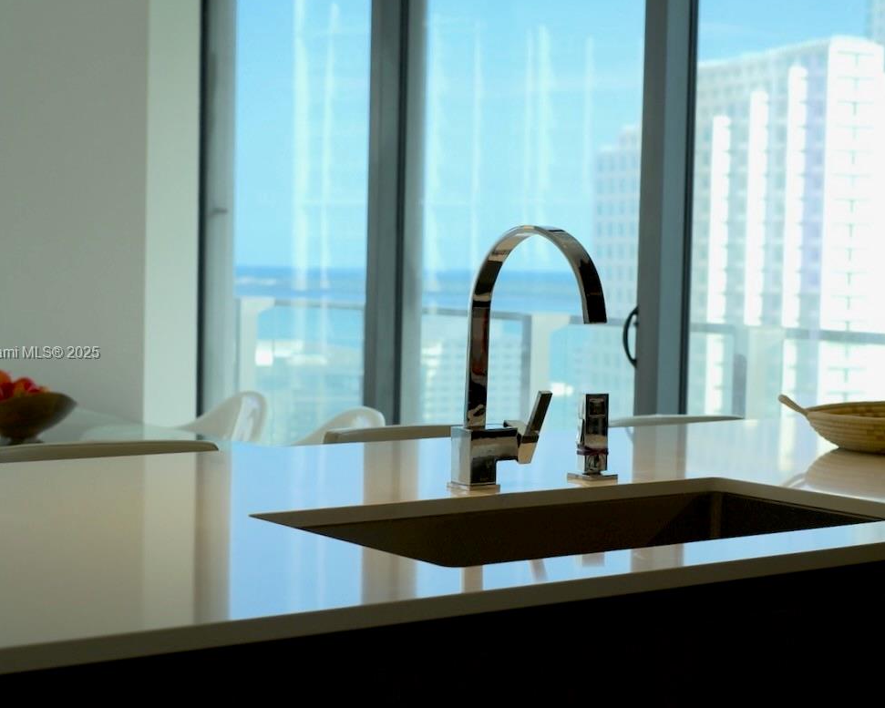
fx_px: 1519
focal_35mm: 58
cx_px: 429
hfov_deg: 32.5
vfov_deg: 26.2
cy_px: 354
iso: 125
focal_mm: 50
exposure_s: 1/160
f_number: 5.6
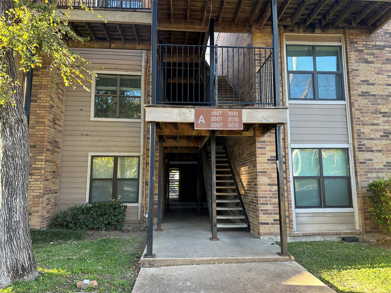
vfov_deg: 56.8
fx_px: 271
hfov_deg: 71.6
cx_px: 196
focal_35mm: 24
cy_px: 146
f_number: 1.78
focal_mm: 6.86
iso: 64
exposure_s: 1/121
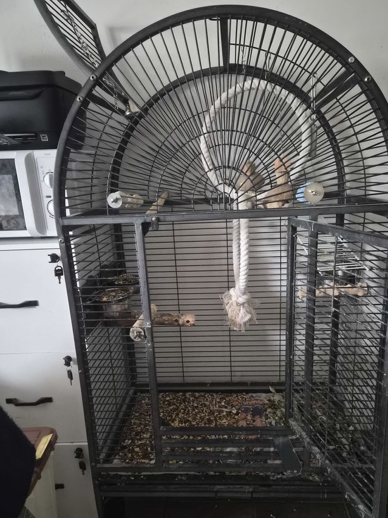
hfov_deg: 51.3
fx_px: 404
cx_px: 202
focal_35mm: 27
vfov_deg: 65.0
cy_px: 295
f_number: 1.8
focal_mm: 5.4
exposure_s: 1/25
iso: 1600
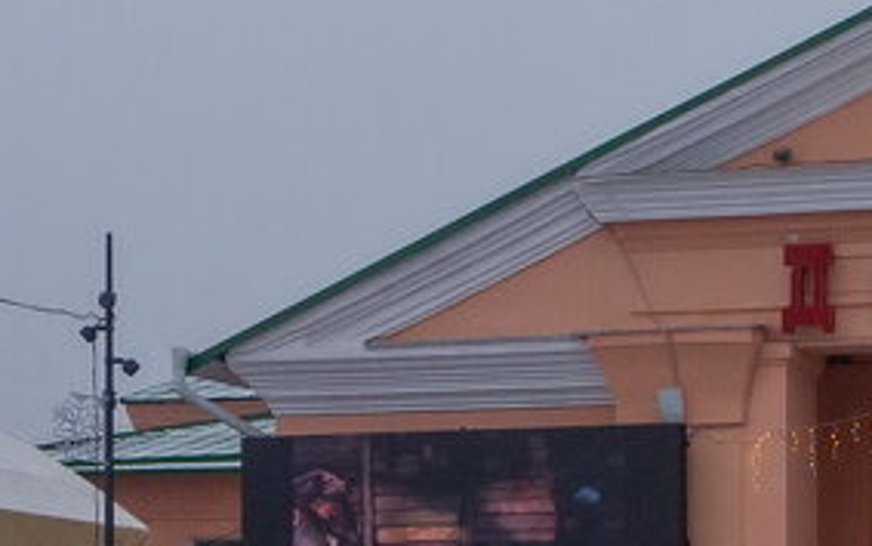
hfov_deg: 14.1
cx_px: 1413
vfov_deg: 9.6
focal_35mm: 136
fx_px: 3233
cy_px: 227
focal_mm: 17
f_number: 7.1
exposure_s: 1/60
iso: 250
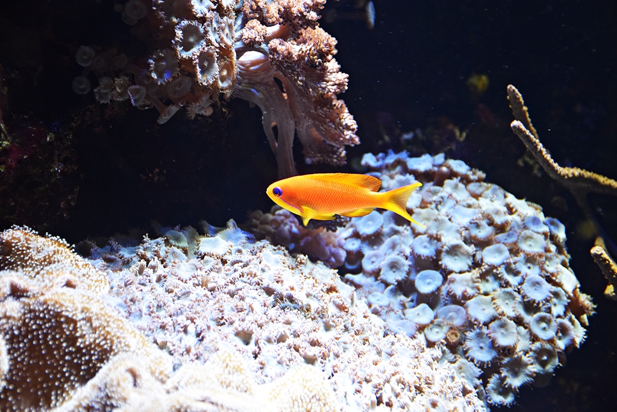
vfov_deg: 14.7
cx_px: 308
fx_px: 1594
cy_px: 206
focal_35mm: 93
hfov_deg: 21.9
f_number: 5
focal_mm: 62
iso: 400
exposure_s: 1/80
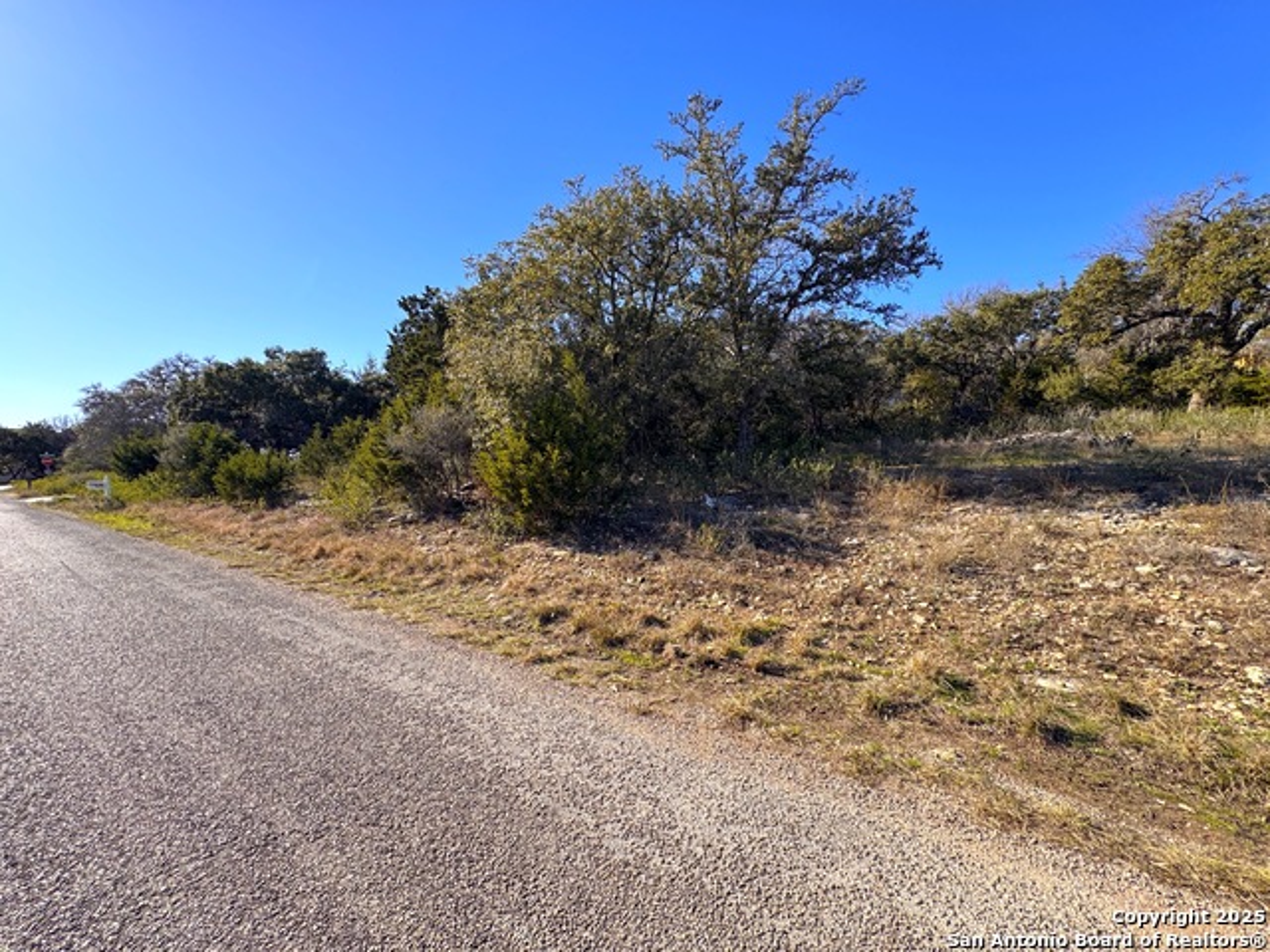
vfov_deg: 85.7
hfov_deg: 102.1
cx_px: 635
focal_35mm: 14
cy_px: 476
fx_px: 514
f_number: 2.2
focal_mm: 2.22
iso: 50
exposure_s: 1/687
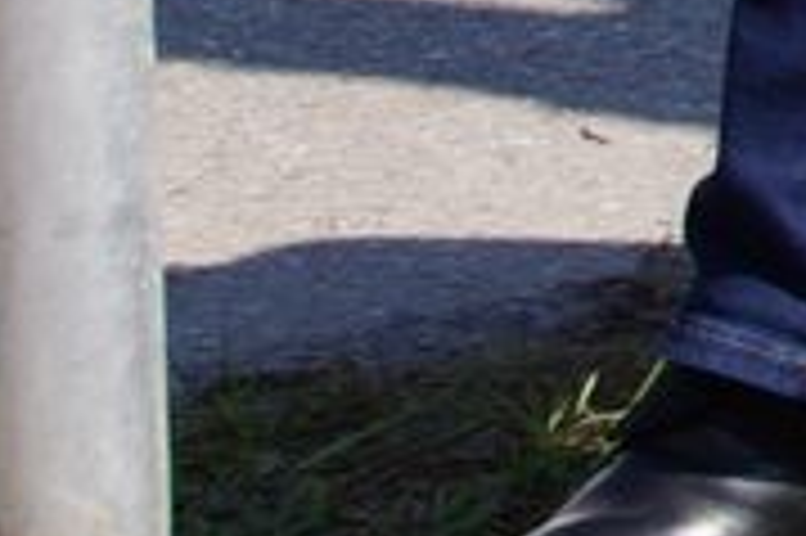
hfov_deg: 5.1
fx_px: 8378
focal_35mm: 375
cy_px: -1108
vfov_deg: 3.6
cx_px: 2760
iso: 100
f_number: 11
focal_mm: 35
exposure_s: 1/125
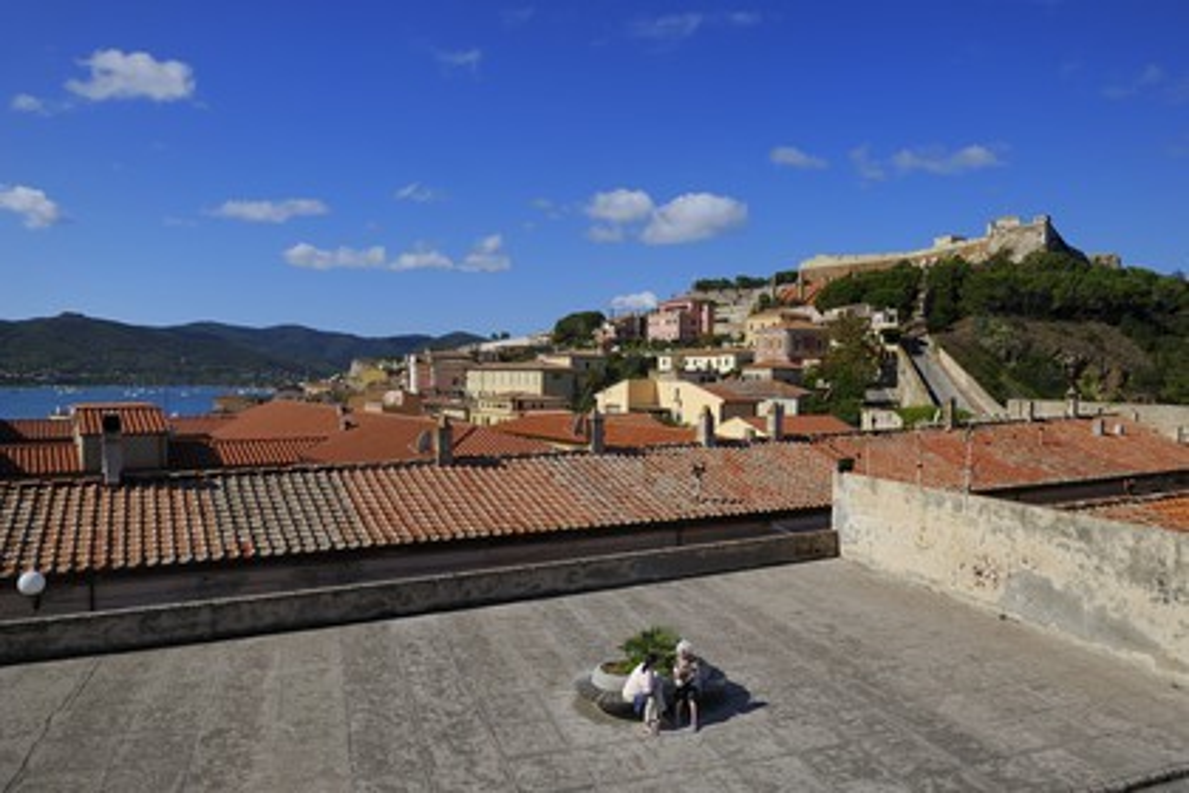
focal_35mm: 24
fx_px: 793
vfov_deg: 53.1
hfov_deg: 73.7
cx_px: 594
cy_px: 396
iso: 200
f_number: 16
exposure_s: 1/200
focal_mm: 24
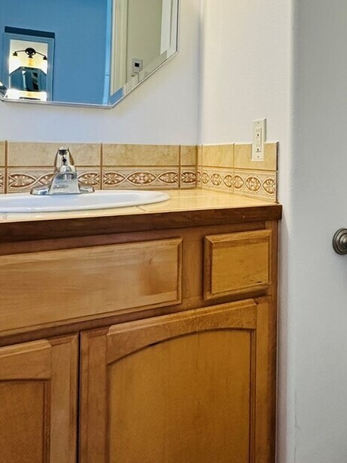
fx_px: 441
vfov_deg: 54.1
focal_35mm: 33
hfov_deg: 40.4
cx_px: 299
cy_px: 149
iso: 200
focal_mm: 2.22
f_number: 2.2
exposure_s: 1/120
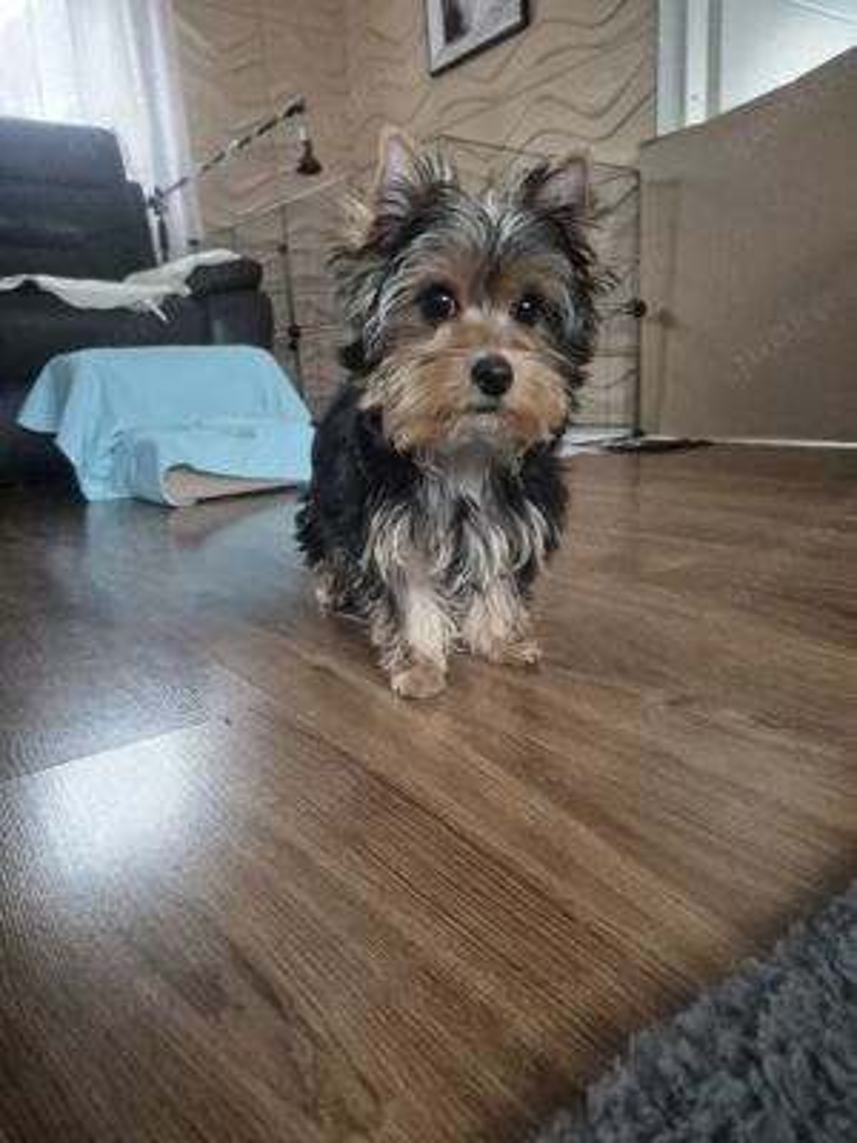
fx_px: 759
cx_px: 428
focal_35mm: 23
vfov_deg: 73.9
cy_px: 572
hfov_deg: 58.9
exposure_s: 1/100
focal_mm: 5.4
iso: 2000
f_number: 1.8
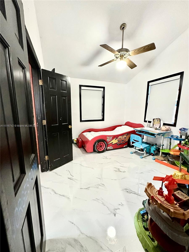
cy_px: 126
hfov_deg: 85.7
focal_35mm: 14
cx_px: 94
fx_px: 102
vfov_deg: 102.1
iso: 800
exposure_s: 1/60
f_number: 2.2
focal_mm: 2.22
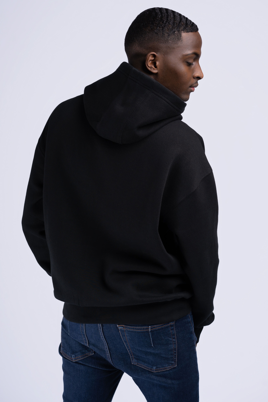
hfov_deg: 24.6
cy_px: 201
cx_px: 134
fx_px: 614
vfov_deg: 36.2
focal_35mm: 55
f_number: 5.6
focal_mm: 55
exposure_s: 1/160
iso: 100
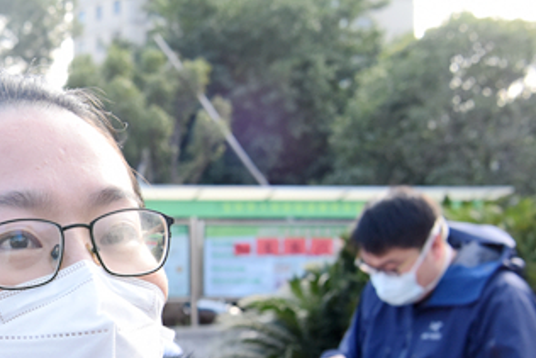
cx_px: -15
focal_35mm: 91
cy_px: 387
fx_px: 1355
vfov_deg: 14.7
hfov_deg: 21.5
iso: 800
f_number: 8
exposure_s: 1/250
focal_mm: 36
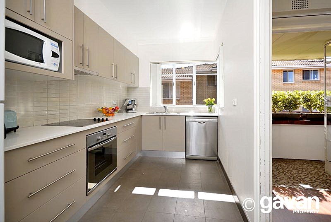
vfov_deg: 77.5
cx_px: 166
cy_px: 111
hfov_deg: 100.3
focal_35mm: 15
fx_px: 138
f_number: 7.1
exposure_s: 1/60
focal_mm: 10
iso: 100
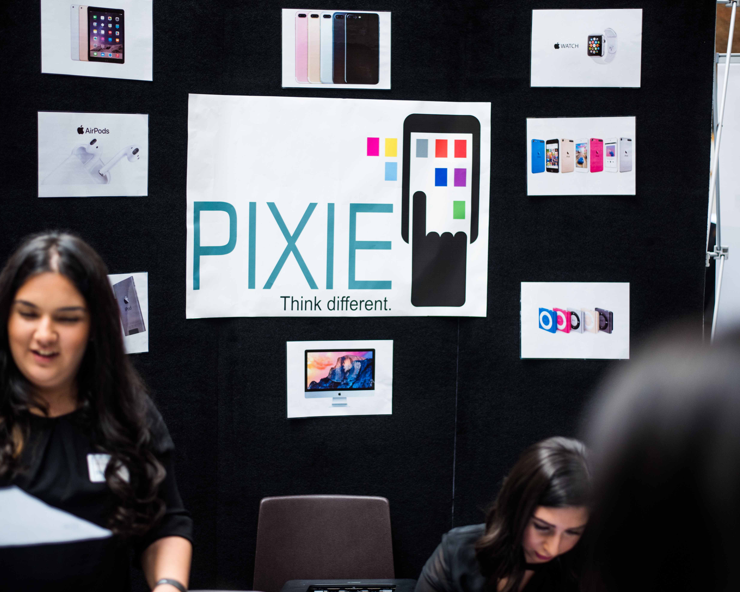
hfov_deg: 33.0
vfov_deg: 26.7
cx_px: 392
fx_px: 1248
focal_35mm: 57
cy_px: 292
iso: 400
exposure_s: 1/160
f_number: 1.8
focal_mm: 50
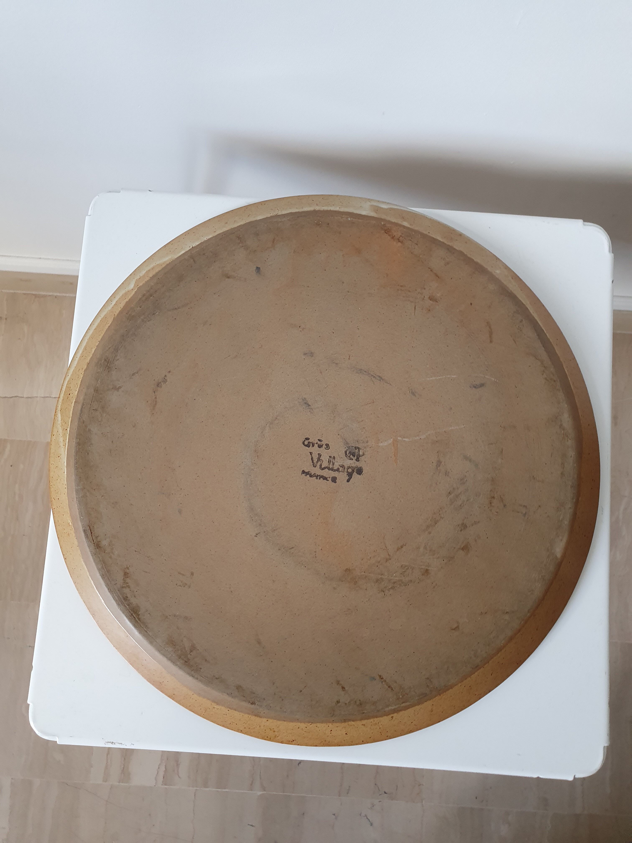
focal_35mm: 26
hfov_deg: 53.1
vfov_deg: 67.3
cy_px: 422
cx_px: 316
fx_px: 633
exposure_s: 1/50
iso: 200
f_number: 2.4
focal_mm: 4.32
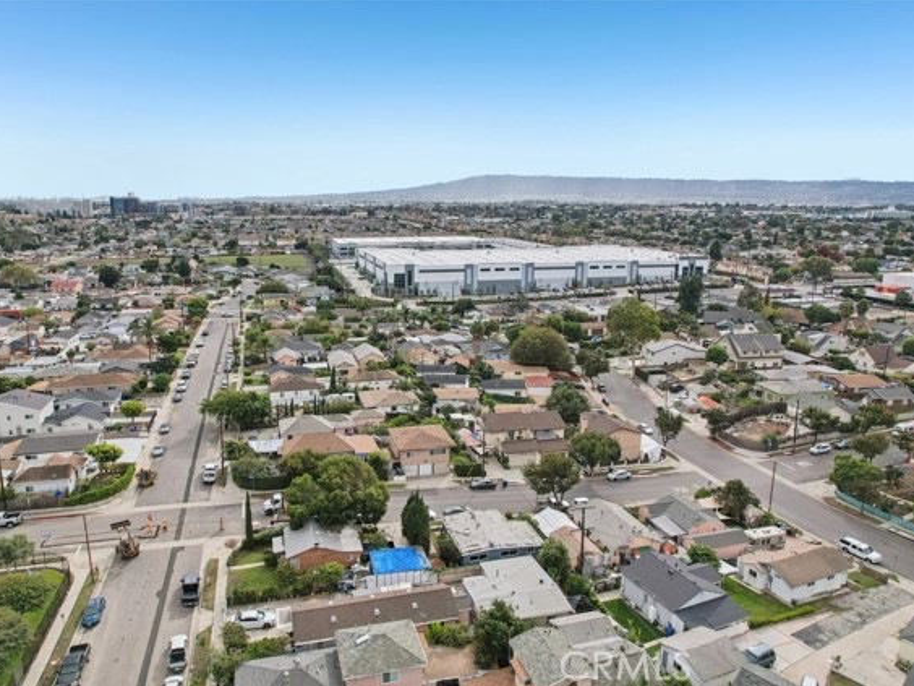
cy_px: 344
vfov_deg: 56.8
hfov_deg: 71.6
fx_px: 634
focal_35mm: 24
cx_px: 459
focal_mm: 8.4
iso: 100
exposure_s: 1/2000
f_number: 2.8
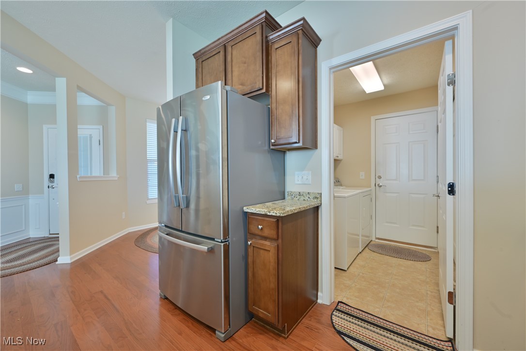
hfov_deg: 104.3
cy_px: 176
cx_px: 263
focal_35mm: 14
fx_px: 205
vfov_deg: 81.2
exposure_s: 1/4
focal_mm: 14
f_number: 9
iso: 400
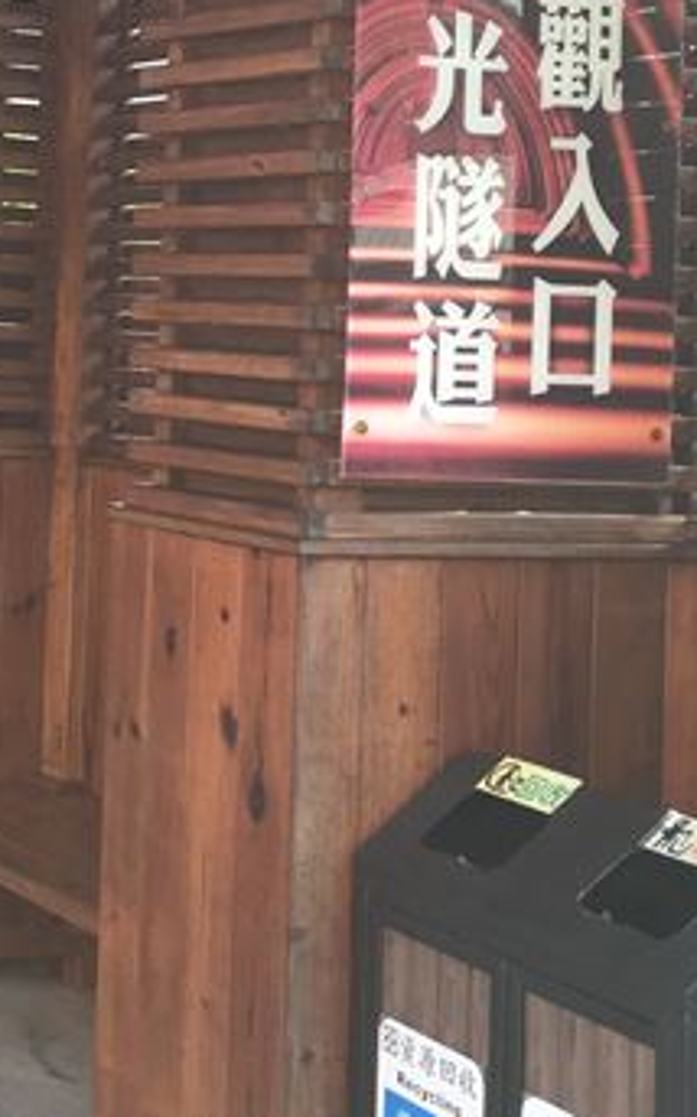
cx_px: -401
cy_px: 246
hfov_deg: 13.9
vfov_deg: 23.5
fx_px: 2648
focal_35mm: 87
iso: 25
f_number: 2.2
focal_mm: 4.15
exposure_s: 1/60
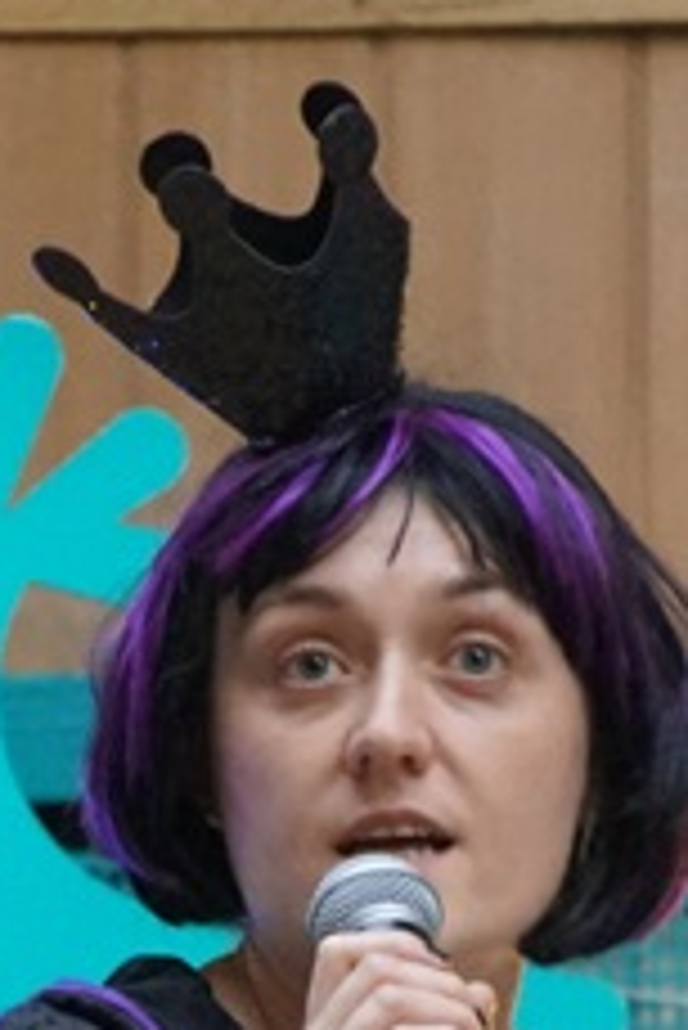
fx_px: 20607
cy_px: 1361
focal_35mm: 720
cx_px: -369
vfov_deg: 2.9
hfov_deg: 1.9
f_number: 5.6
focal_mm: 110
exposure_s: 1/40
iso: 3200
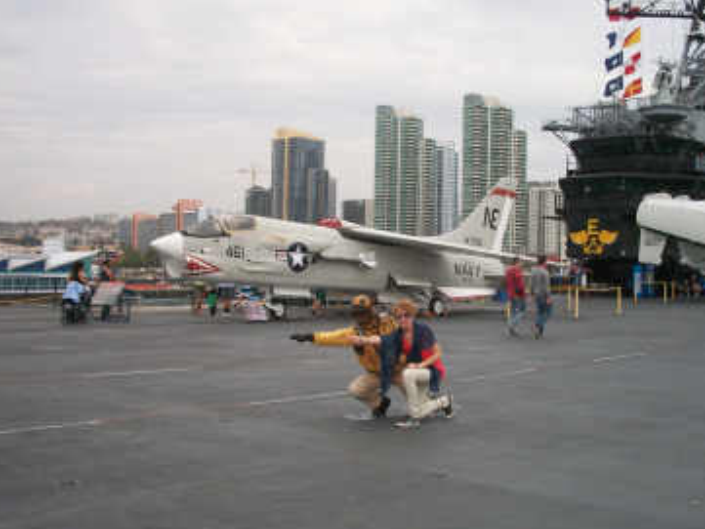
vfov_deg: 31.5
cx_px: 416
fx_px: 937
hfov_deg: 41.1
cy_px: 297
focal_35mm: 46
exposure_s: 1/320
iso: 80
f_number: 5.6
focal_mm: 6.3
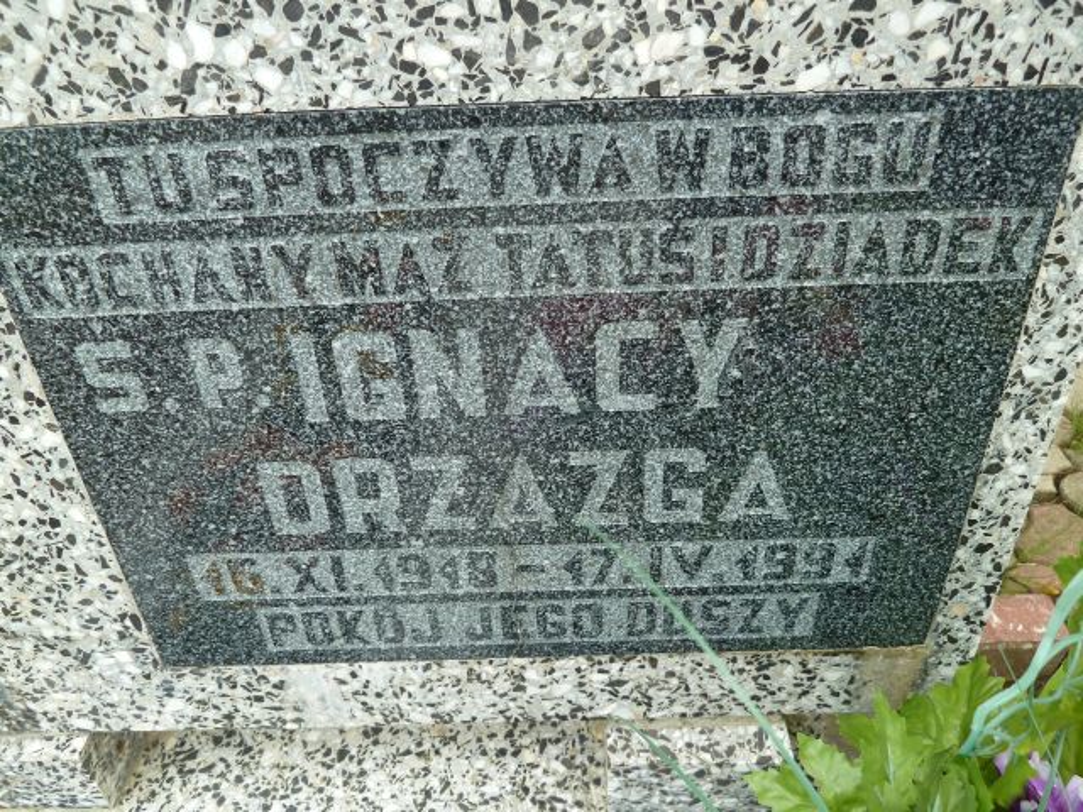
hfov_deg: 69.4
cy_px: 406
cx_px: 542
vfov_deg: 54.9
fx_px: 782
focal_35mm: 25
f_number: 3.3
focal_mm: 4.1
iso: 80
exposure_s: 1/80
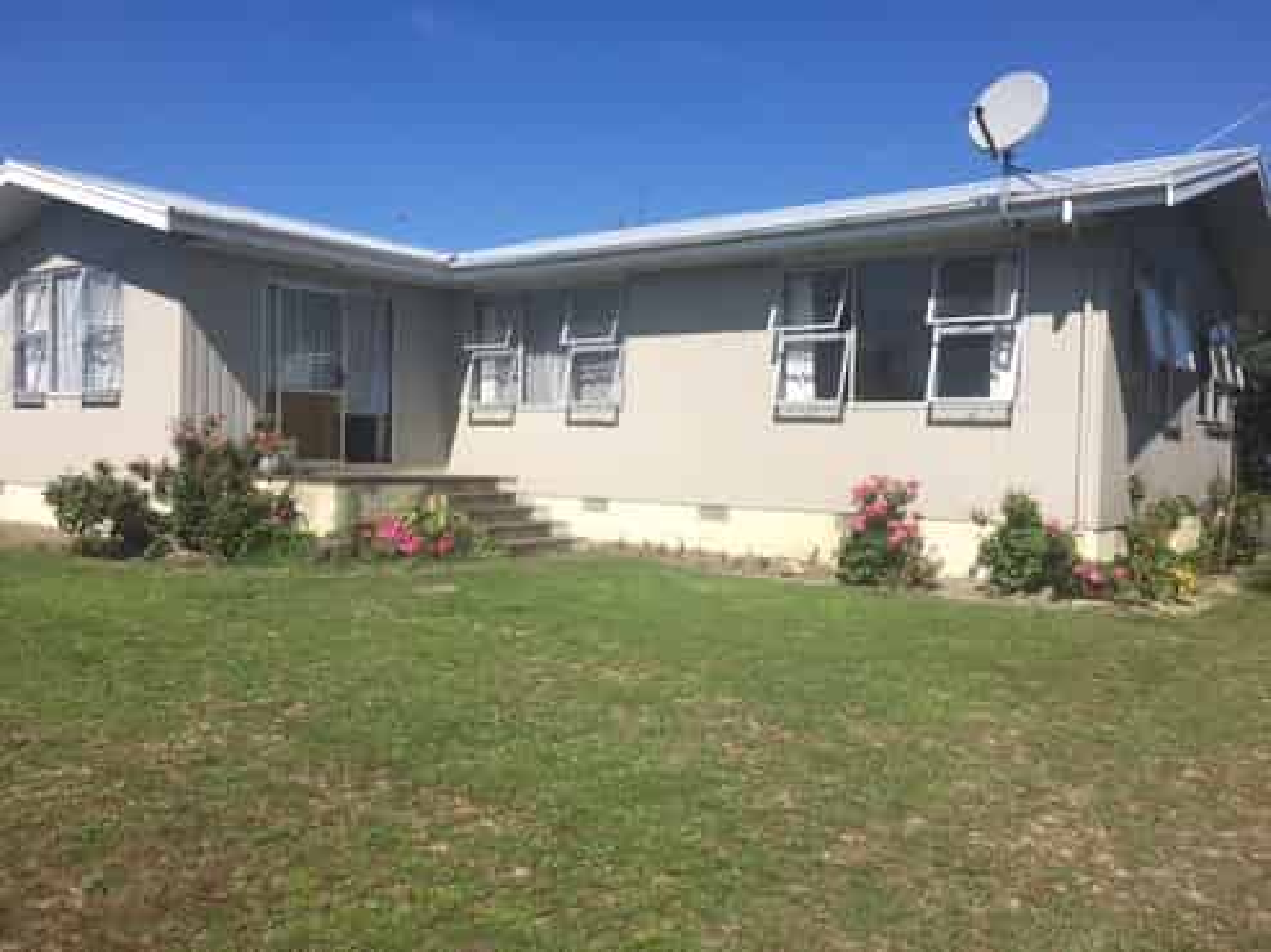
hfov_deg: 61.7
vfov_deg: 48.2
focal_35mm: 29
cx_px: 636
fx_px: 1064
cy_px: 476
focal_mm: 4.15
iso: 25
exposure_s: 1/2331
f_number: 2.2
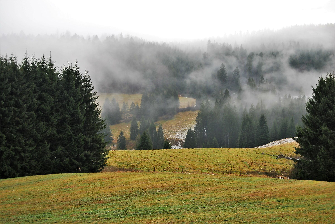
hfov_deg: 29.8
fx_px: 629
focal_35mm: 68
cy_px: 112
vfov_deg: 20.2
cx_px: 168
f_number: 5.6
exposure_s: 1/125
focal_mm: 45
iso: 125
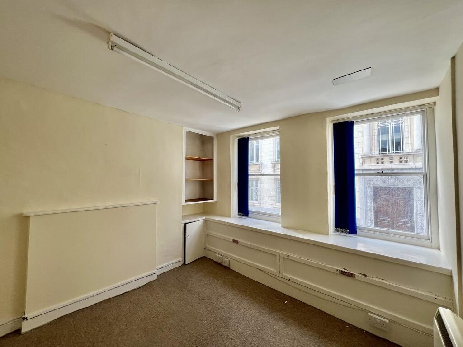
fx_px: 174
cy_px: 174
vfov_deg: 89.9
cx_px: 232
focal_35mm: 13
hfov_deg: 106.2
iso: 32
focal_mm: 1.57
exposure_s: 1/99
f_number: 1.8
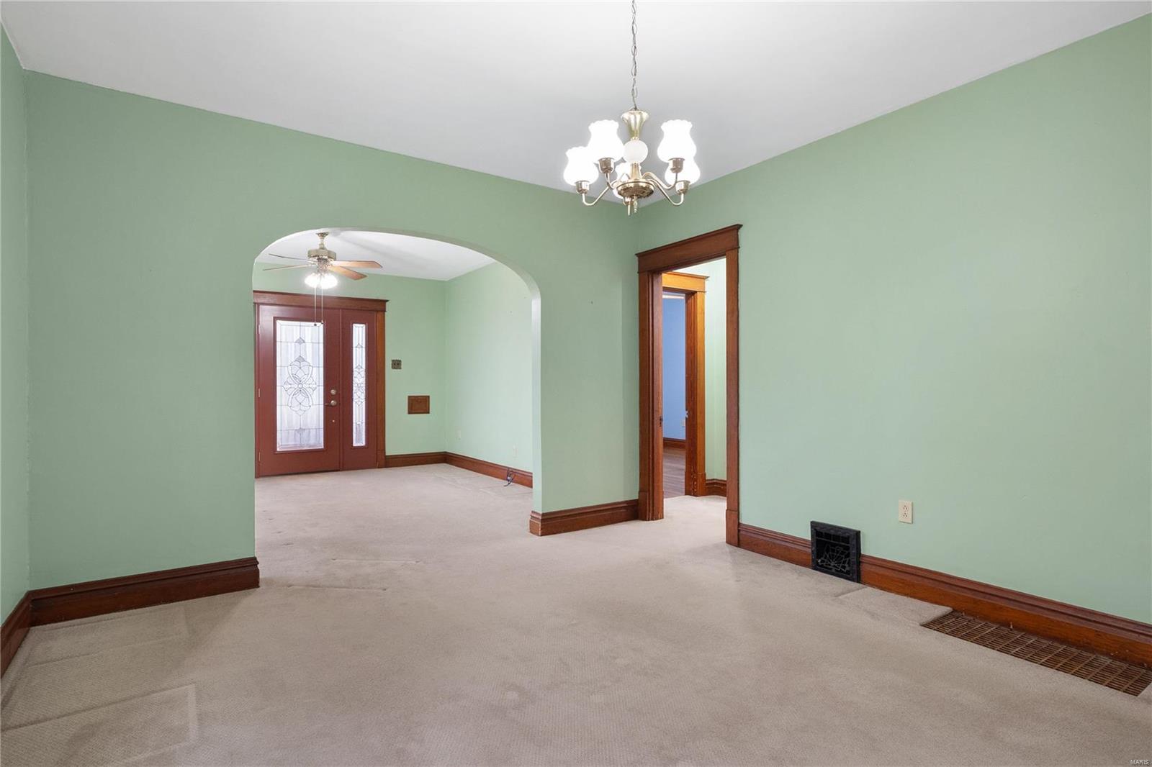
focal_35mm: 18
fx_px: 576
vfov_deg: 67.4
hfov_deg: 90.0
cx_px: 576
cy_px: 384
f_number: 5.6
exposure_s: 1/2
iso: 400
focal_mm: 9
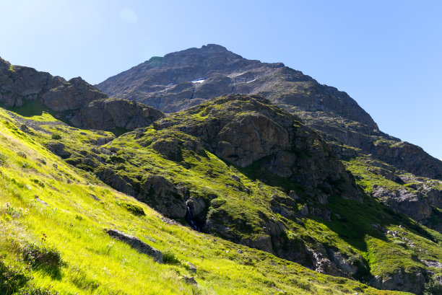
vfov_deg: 43.7
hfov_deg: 61.9
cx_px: 221
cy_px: 148
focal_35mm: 30
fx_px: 369
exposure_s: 1/100
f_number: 7.1
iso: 100
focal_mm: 30
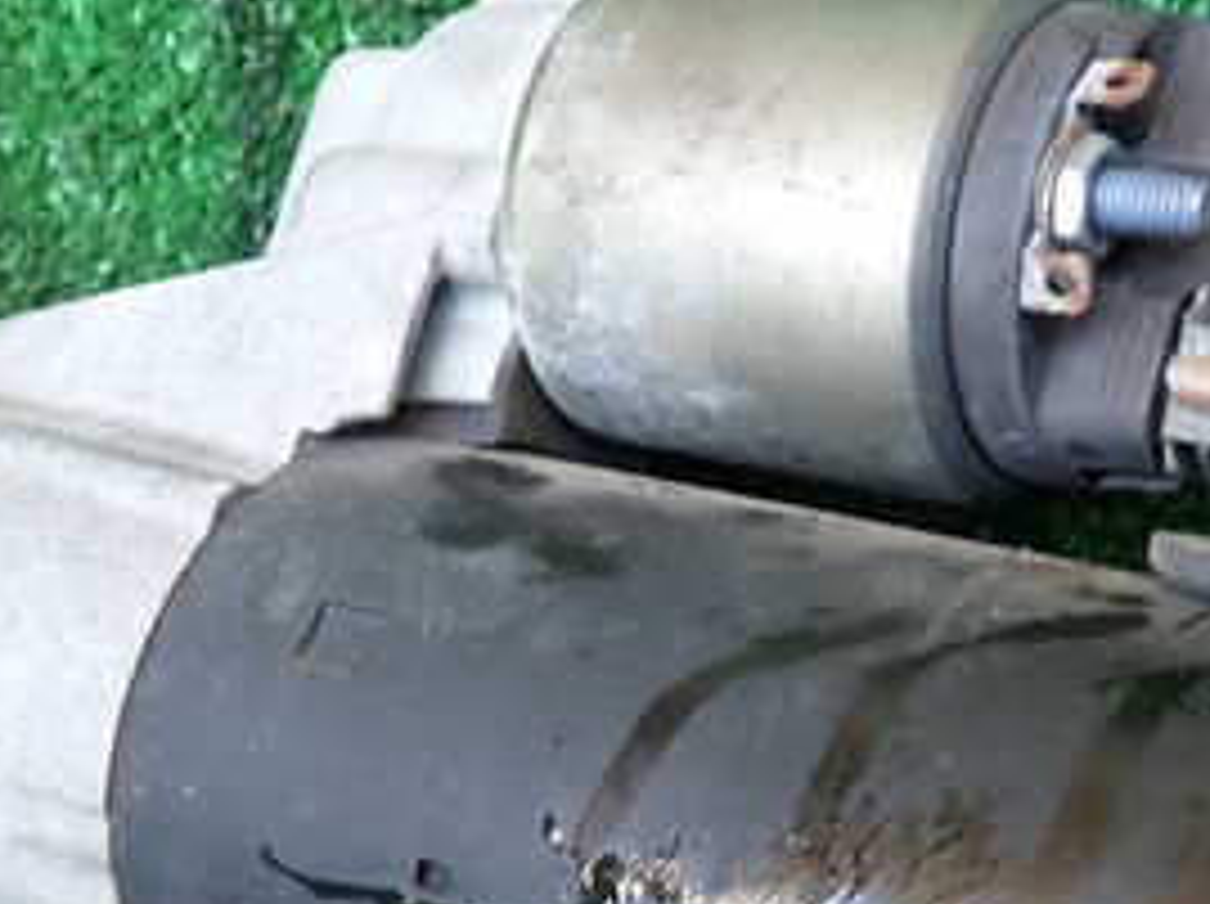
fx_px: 2339
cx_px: 585
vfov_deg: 21.9
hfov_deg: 29.0
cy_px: 504
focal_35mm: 67
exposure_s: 1/40
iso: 200
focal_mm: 5.4
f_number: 2.3
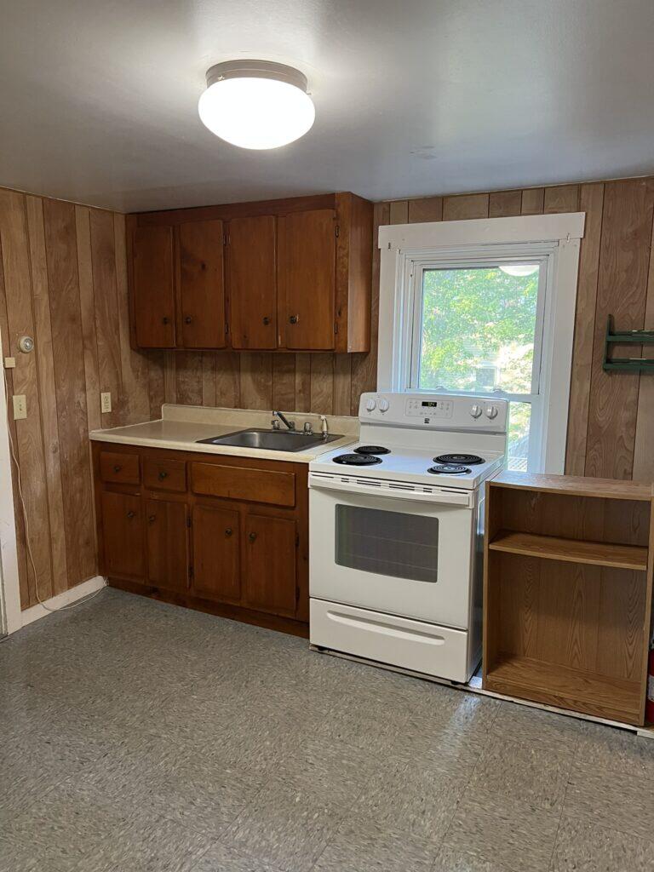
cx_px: 327
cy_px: 436
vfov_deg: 67.3
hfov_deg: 53.1
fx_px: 655
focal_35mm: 26
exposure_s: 1/60
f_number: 1.5
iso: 320
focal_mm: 5.7
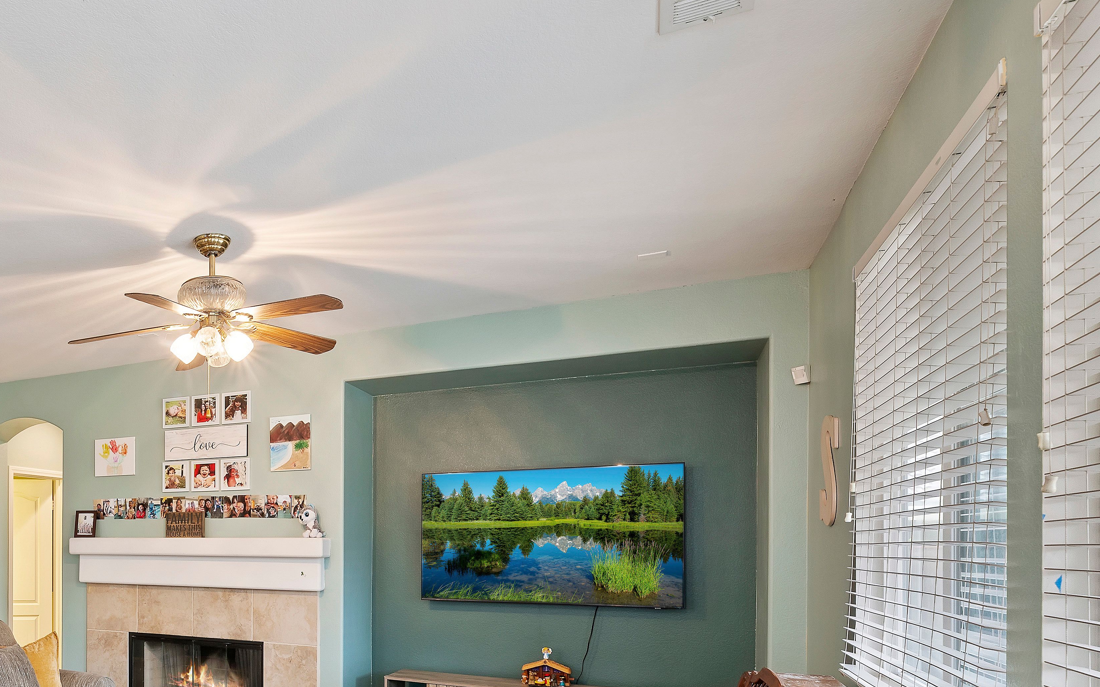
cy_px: 538
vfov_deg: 45.5
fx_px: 779
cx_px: 156
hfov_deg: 61.8
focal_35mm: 26
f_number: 10
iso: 500
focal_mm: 14
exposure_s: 1/1.67
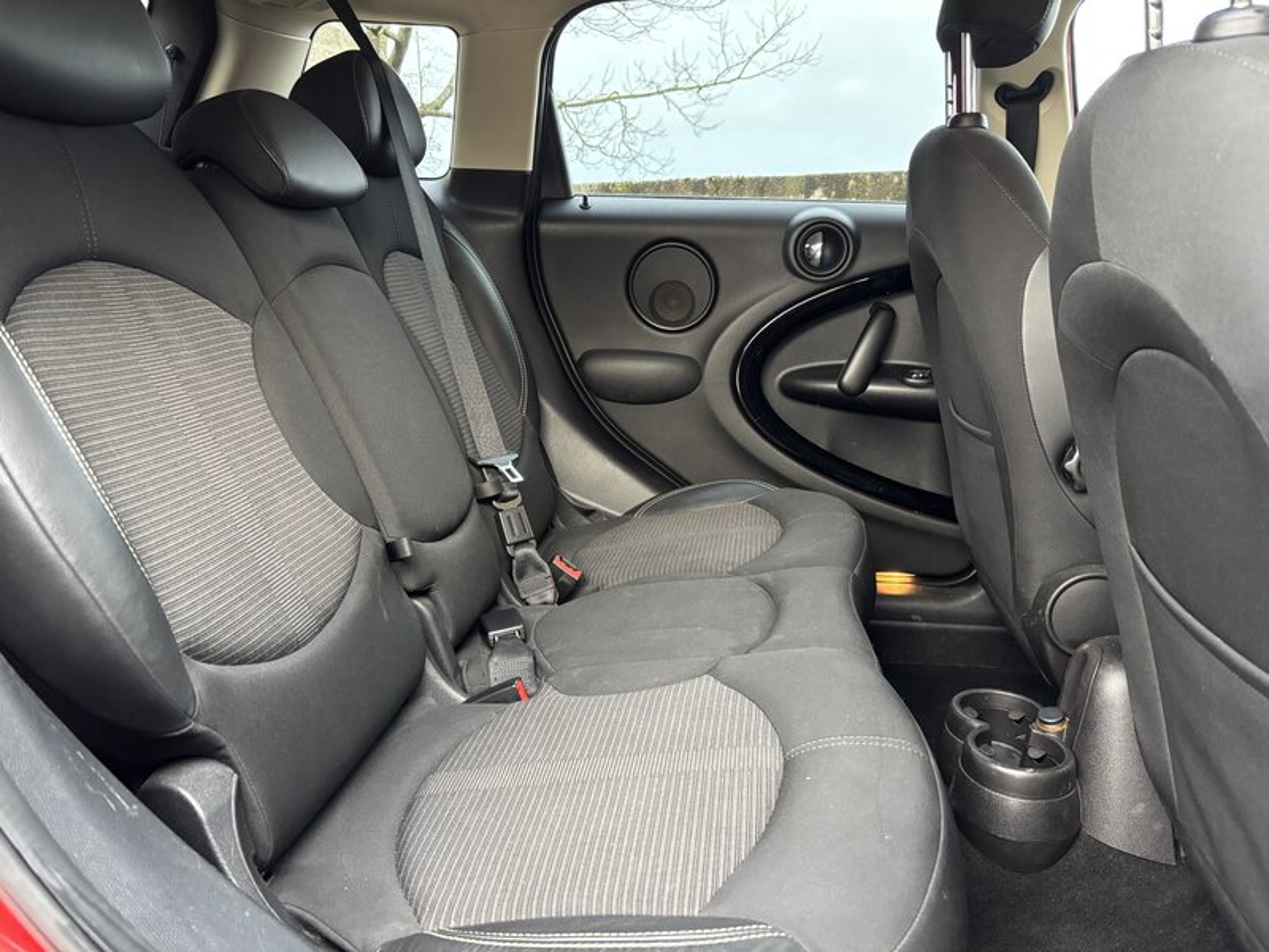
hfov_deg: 67.3
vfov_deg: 53.1
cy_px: 476
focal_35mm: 26
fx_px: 953
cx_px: 634
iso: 500
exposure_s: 1/60
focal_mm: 5.96
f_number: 1.6
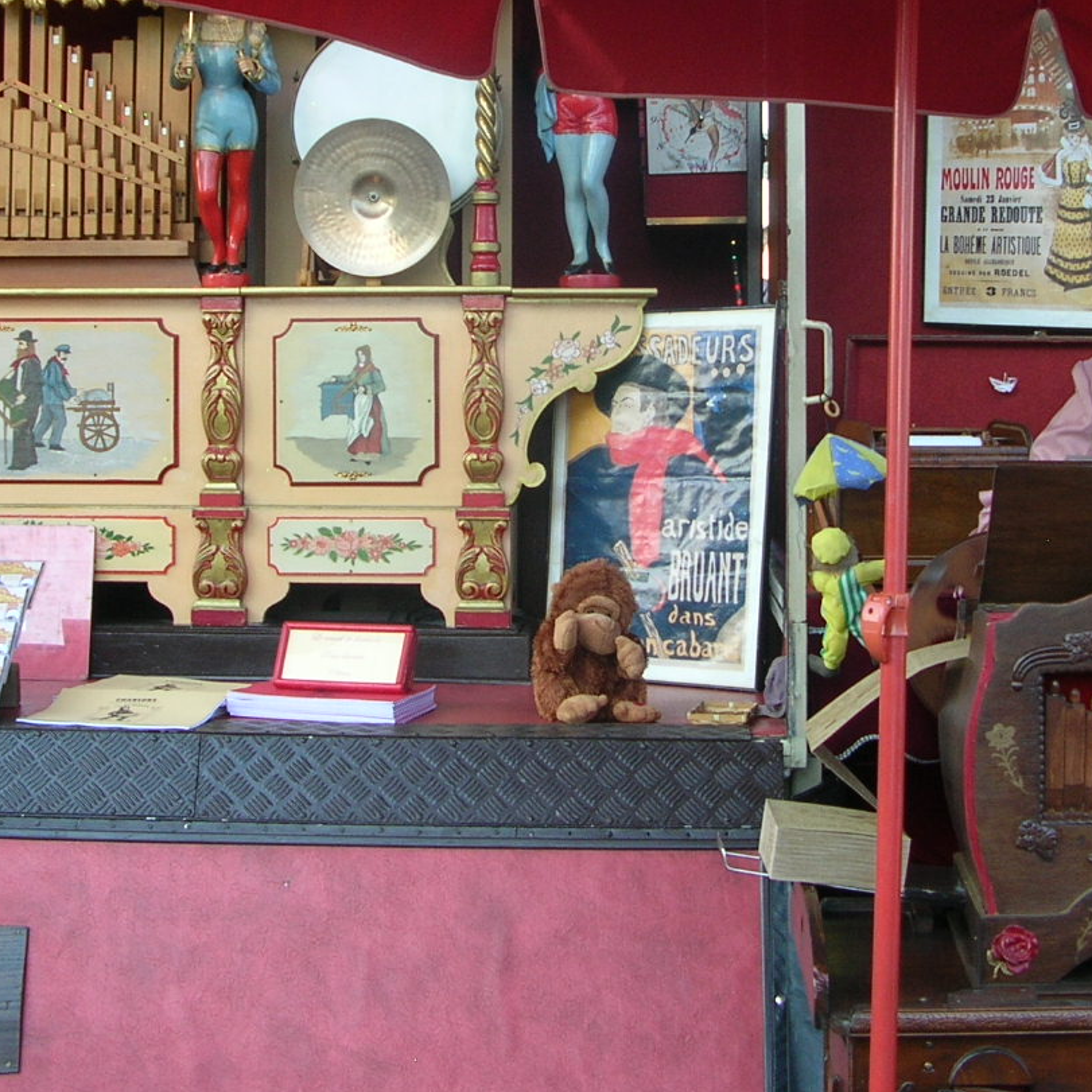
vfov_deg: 27.9
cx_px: 568
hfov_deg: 28.2
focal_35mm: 61
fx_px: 2177
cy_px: 343
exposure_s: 1/93.5
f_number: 2.8
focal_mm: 5.8
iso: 50
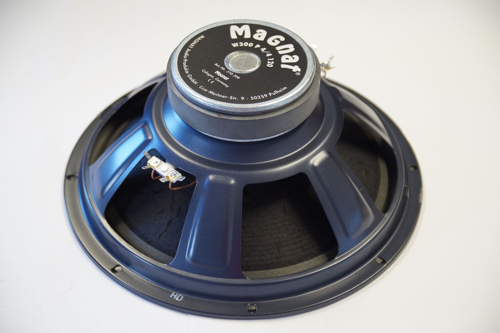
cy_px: 166
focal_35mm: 68
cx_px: 250
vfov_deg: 20.2
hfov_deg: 29.9
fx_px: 937
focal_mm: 45
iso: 400
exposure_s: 1/100
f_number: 2.8
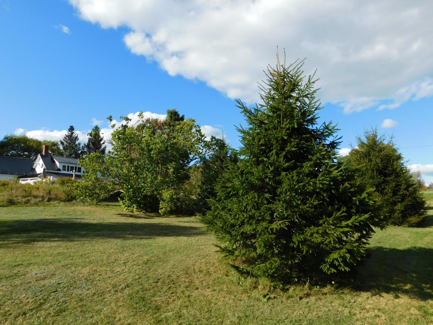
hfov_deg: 73.9
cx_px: 216
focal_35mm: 23
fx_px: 288
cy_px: 162
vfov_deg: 58.9
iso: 125
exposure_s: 1/1500
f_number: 3
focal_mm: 4
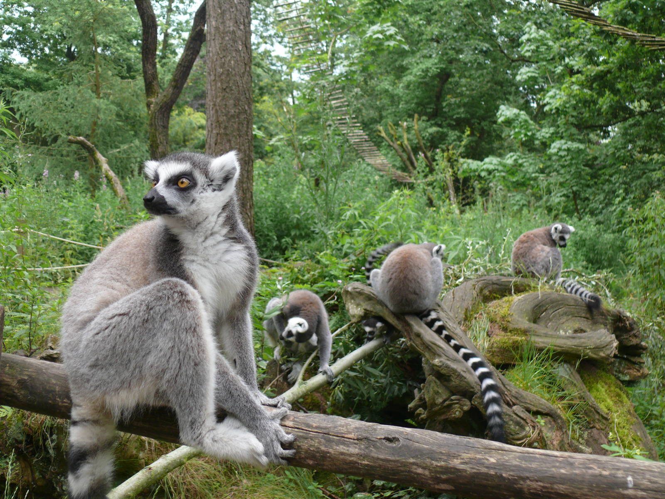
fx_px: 730
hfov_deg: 49.0
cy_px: 250
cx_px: 332
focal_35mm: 38
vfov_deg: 37.7
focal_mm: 8
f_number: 2.8
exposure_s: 1/80
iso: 100
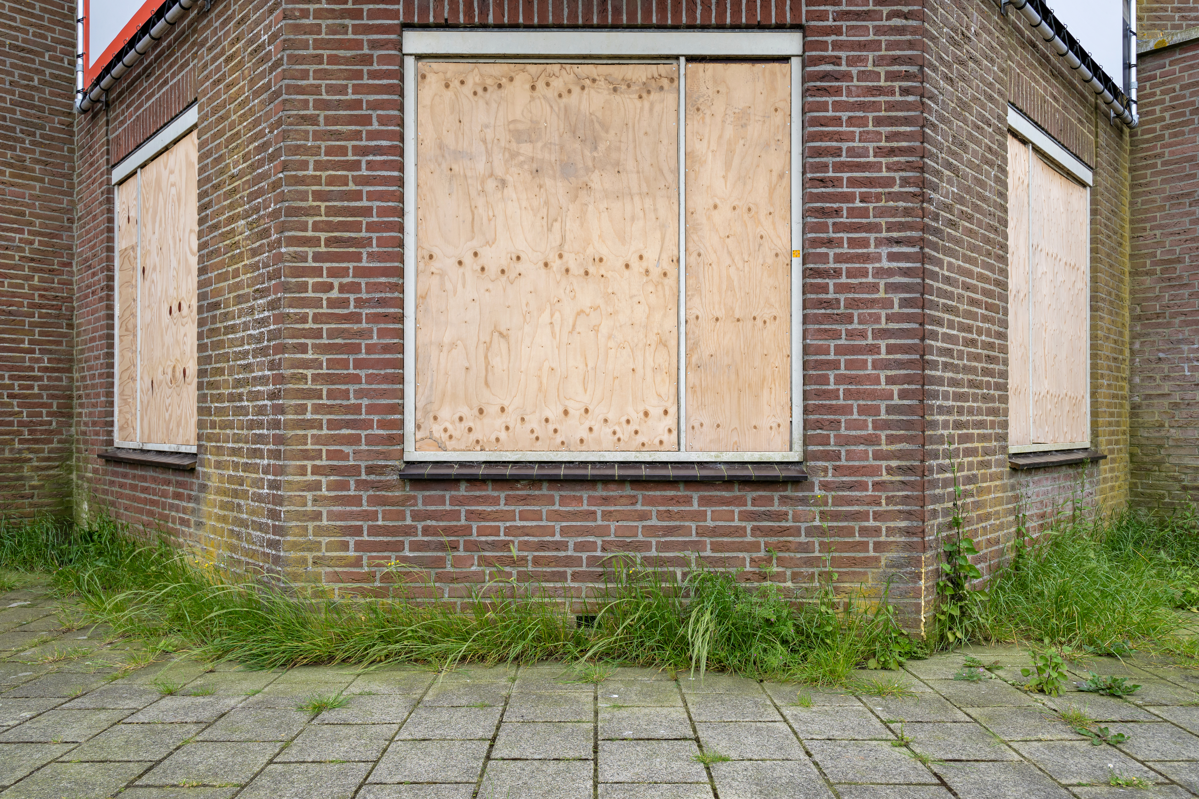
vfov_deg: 56.1
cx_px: 600
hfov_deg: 77.3
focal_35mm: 22
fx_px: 749
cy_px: 400
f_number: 5.6
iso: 100
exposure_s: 1/125
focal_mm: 15
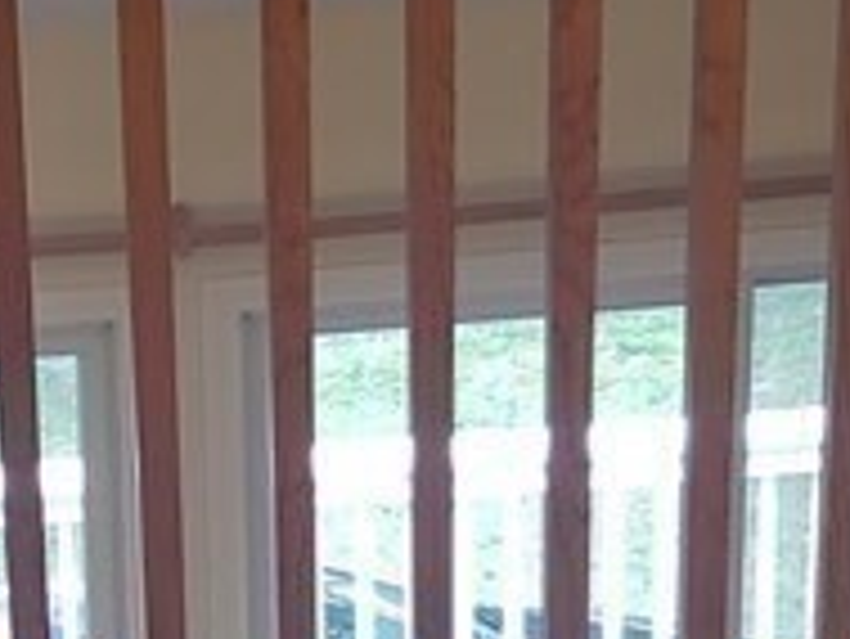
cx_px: -67
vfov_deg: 10.4
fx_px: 3464
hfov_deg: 13.7
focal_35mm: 141
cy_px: 774
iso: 320
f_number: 1.5
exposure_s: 1/40
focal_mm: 4.3
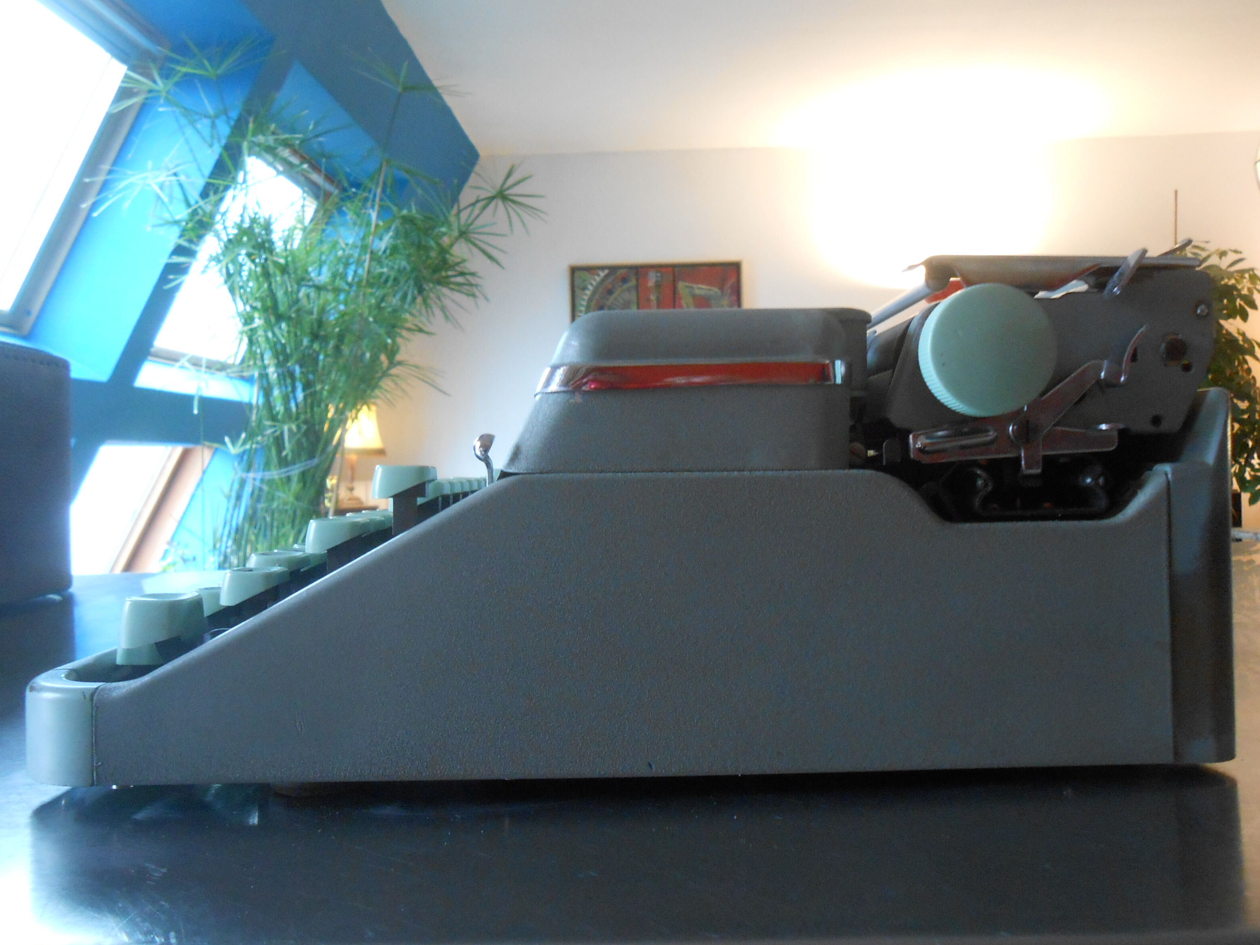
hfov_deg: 65.3
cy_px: 460
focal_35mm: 27
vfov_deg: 51.3
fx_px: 983
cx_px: 637
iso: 400
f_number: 3.5
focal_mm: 4.6
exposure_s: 1/13
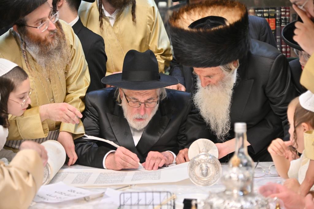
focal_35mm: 86
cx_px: 157
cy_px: 104
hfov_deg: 23.6
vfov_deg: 15.9
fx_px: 750
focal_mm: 86
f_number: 4
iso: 640
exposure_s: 1/200
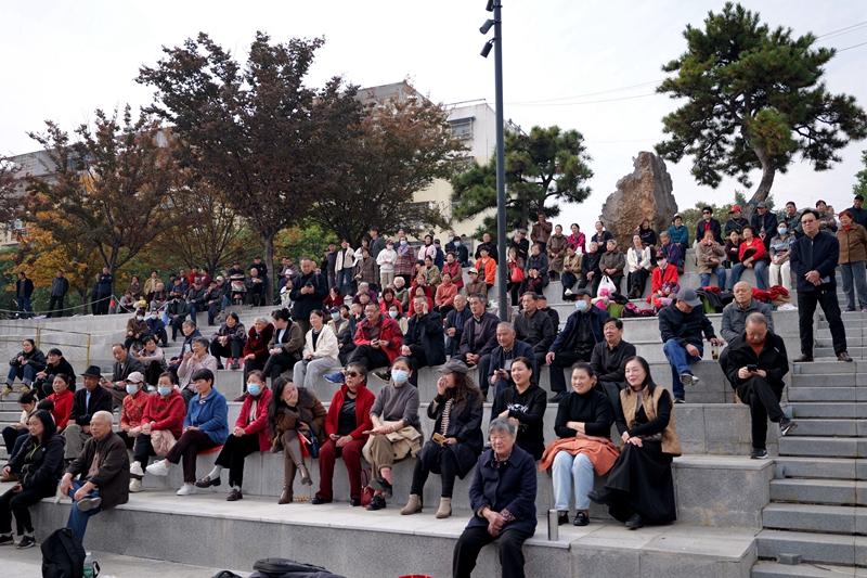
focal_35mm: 33
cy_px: 289
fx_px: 795
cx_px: 434
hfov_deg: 57.2
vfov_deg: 40.0
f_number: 2.8
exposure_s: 1/500
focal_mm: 33
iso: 100
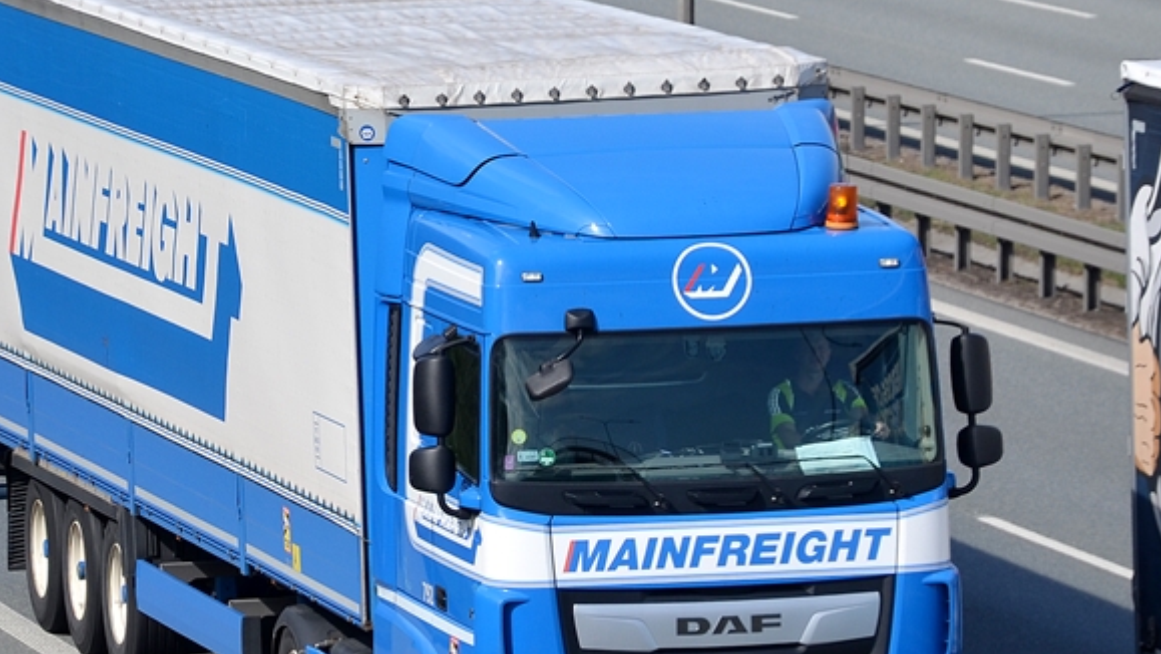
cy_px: 416
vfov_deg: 5.3
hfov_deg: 9.5
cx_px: 501
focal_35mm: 228
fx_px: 7012
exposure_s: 1/800
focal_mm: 105
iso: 100
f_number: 5.6
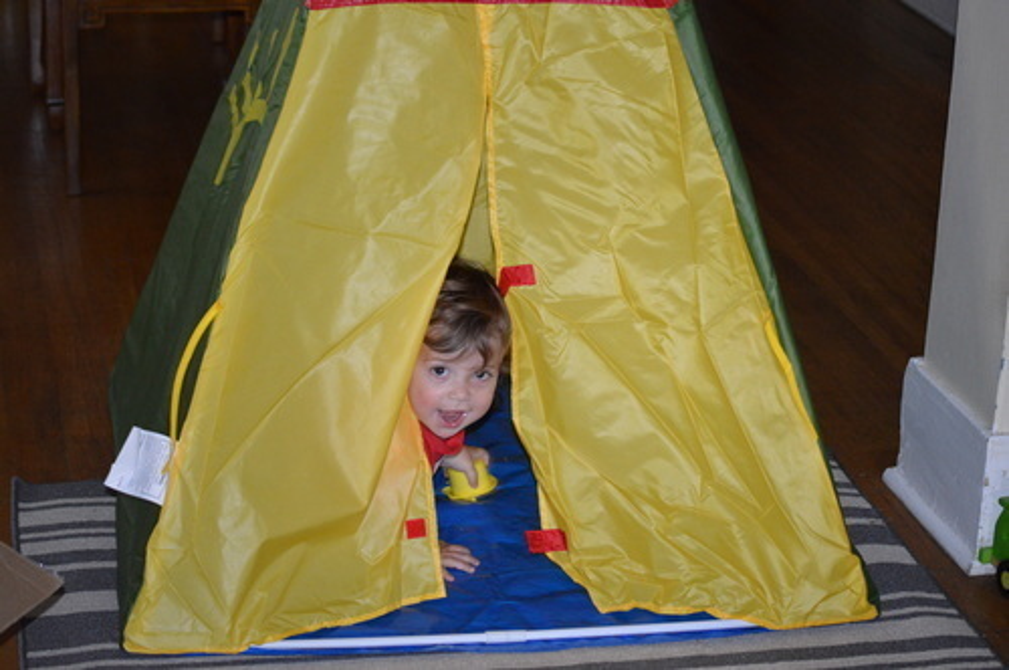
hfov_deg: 24.6
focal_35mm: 82
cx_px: 504
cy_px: 335
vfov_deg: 16.5
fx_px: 2309
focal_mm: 55
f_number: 4
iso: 2200
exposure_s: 1/60
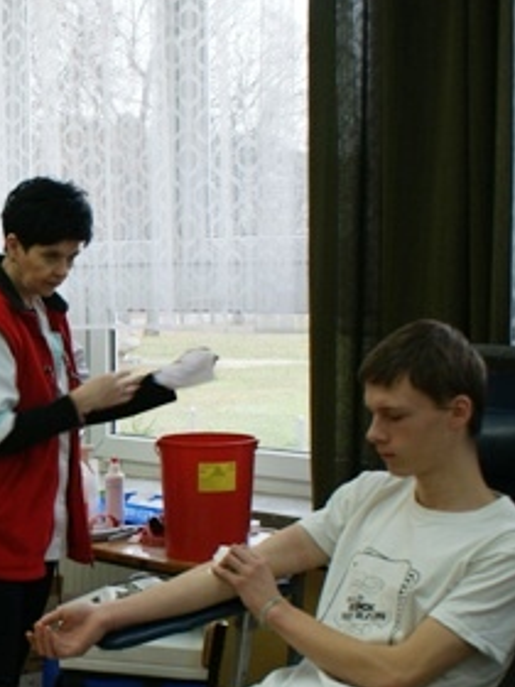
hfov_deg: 20.8
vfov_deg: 29.3
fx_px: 1309
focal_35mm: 66
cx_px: -93
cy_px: 415
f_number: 4.5
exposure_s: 1/40
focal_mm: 20
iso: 100
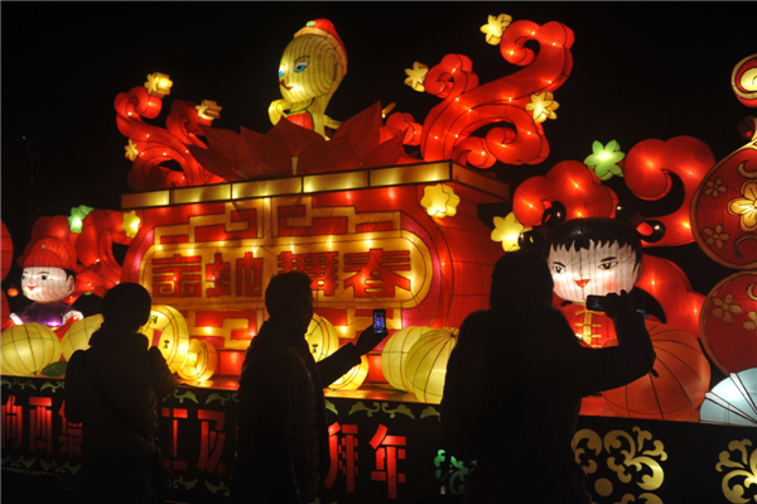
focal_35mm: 38
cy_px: 252
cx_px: 378
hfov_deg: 50.7
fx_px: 798
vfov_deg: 35.0
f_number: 3.5
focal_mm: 38
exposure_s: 1/400
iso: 1250
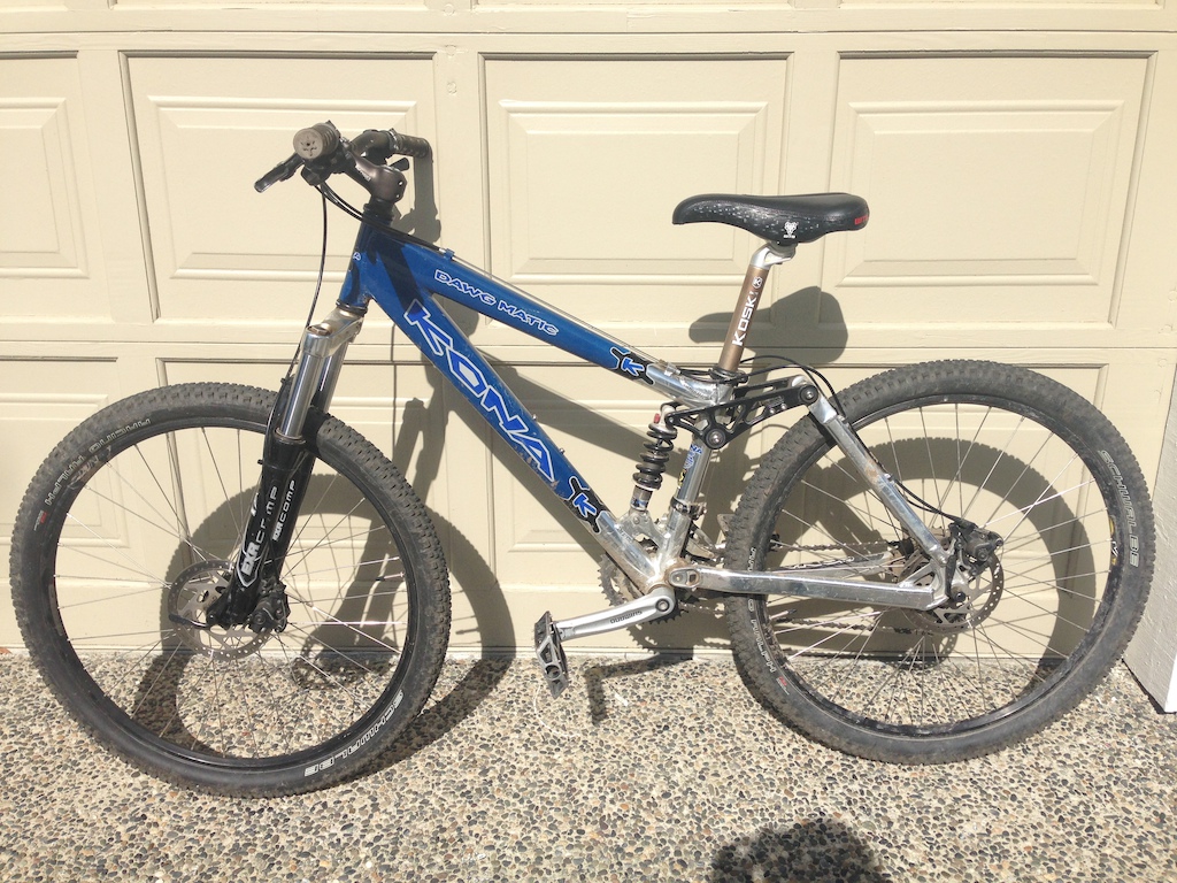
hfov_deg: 55.4
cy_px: 442
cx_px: 588
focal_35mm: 33
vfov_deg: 42.9
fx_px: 1122
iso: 50
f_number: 2.4
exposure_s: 1/2008
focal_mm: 4.12
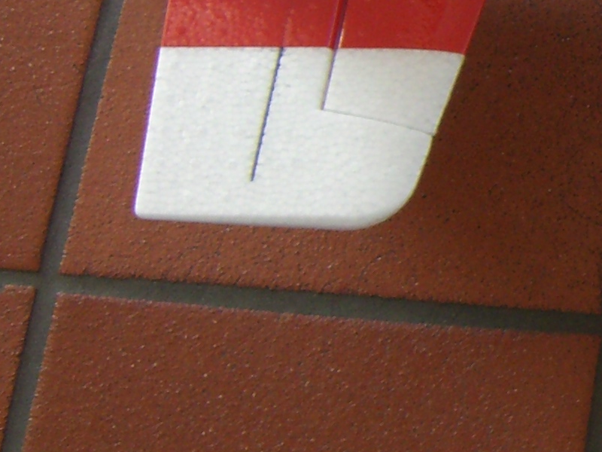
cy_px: 23
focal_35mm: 146
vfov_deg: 10.1
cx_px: 1059
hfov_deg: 12.4
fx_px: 2539
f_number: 2.7
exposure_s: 1/60
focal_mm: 6.2
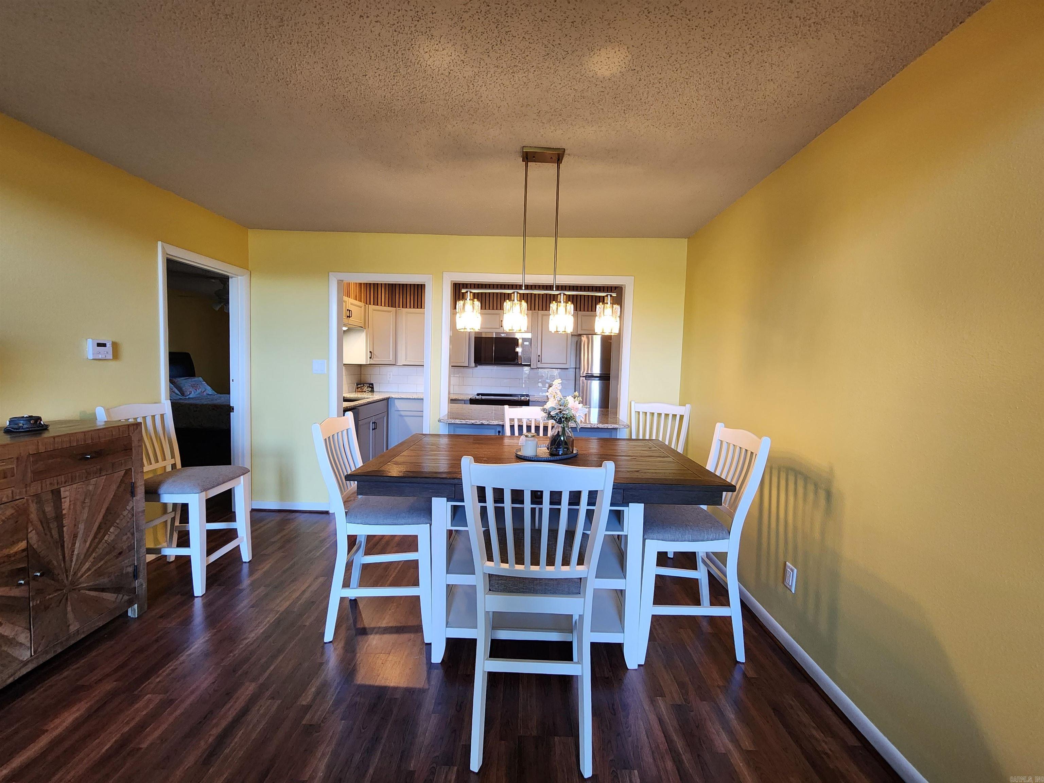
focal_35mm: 13
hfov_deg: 106.2
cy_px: 392
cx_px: 522
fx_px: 392
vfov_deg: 89.9
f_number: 2.2
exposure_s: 1/60
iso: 250
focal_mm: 2.2
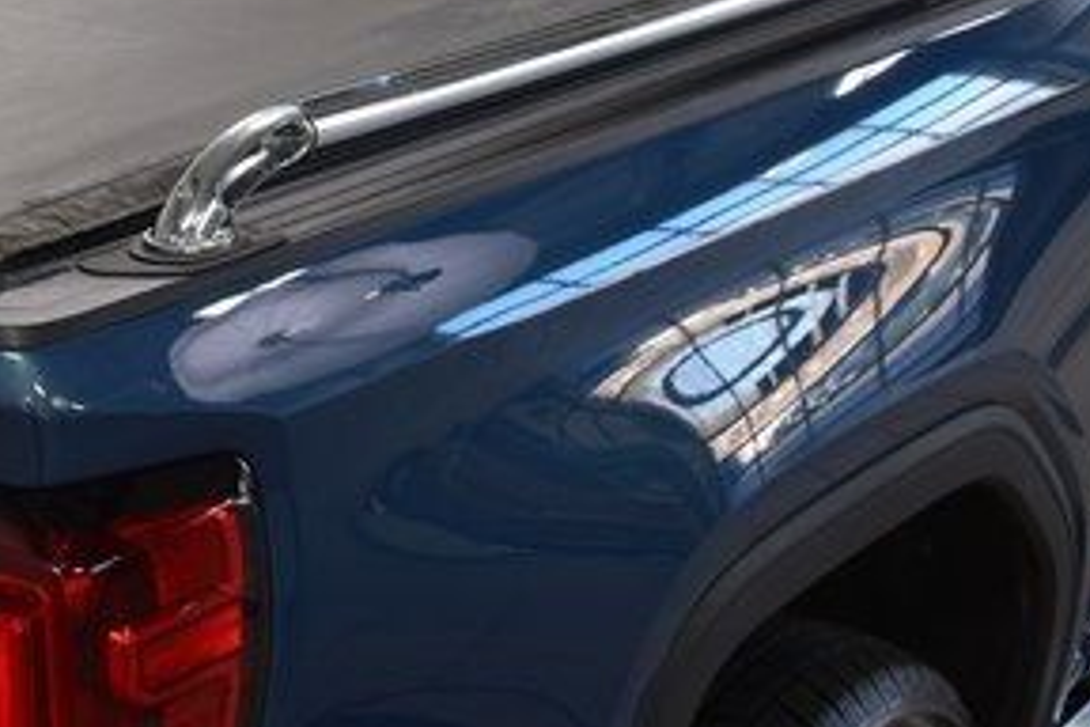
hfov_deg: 24.2
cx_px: -8
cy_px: 21
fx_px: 2422
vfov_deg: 16.7
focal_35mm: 80
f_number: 6.3
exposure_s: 1/20
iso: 400
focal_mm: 24
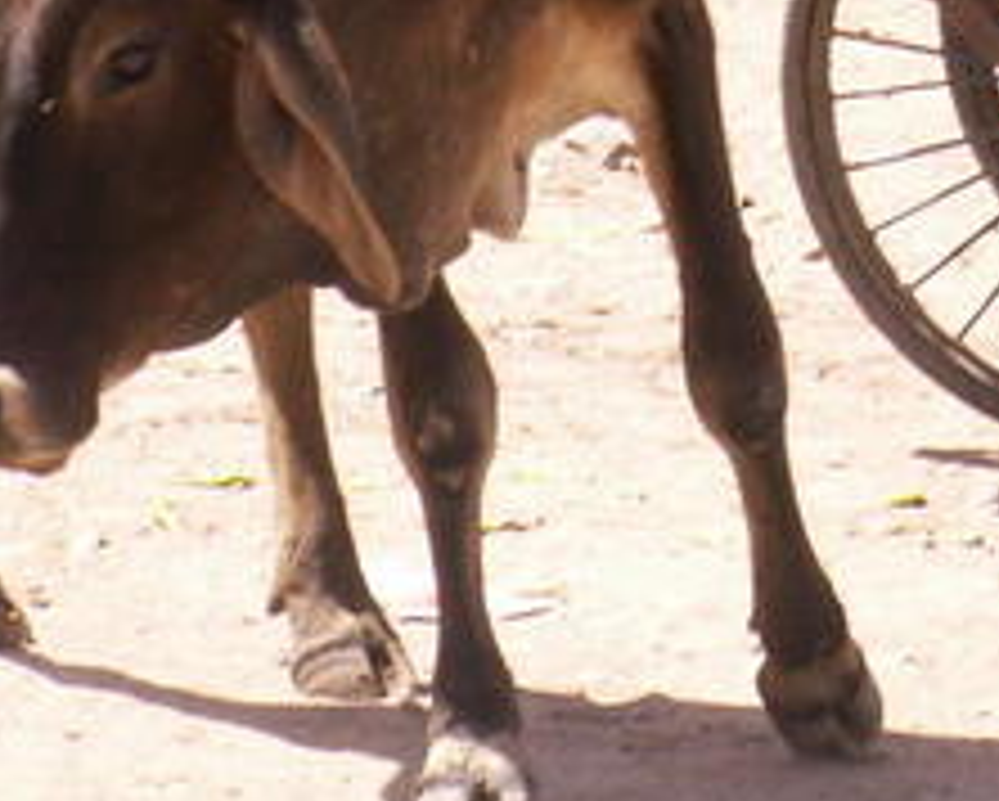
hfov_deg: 4.6
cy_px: -346
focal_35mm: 424
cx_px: 1053
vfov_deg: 3.6
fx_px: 12547
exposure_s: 1/100
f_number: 7.1
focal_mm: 20.73
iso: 50
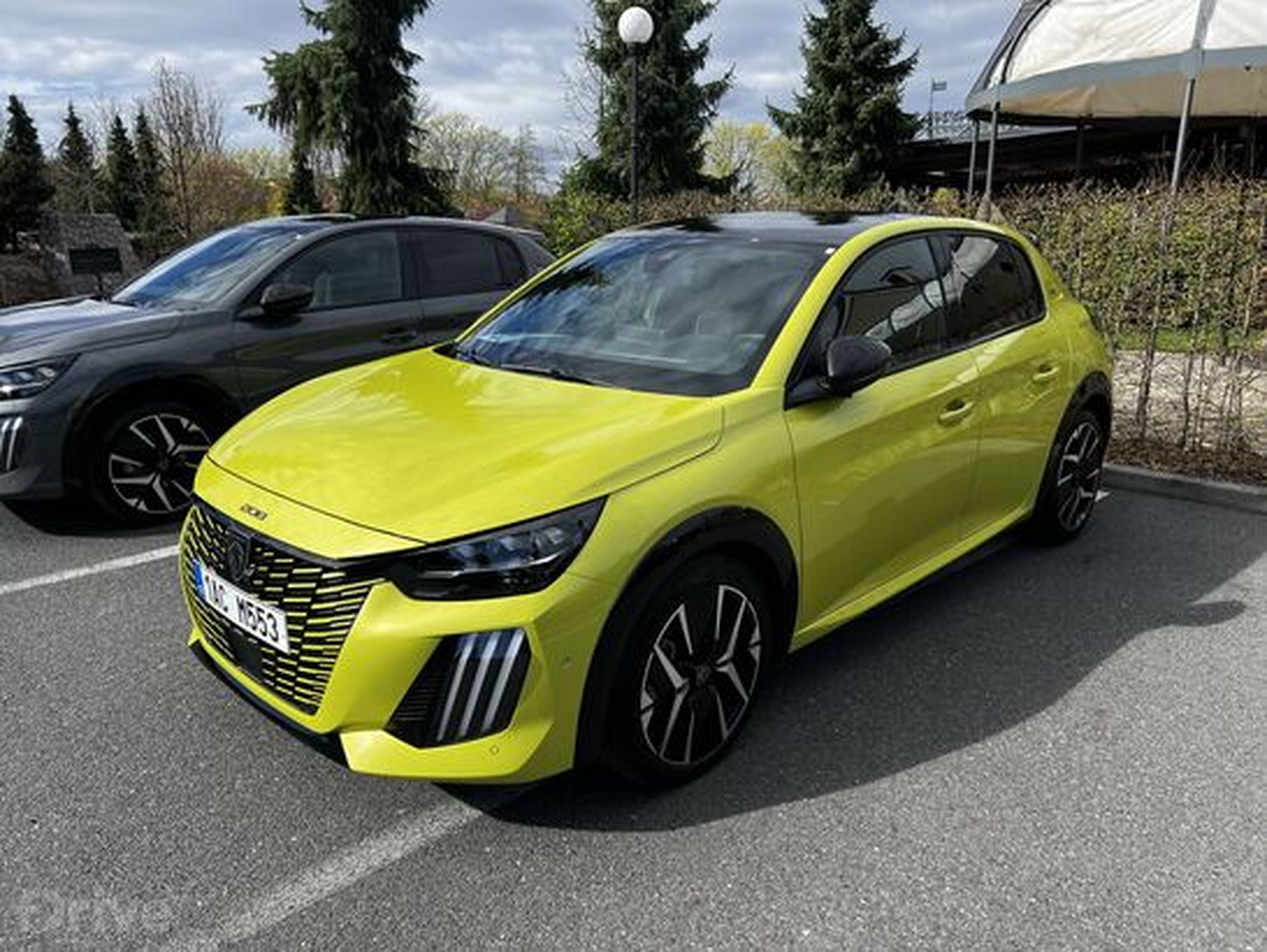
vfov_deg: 53.1
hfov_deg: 67.3
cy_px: 476
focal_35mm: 26
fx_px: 952
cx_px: 634
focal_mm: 5.7
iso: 50
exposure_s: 1/2353
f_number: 1.5
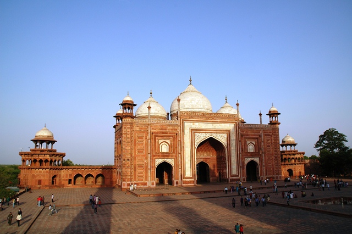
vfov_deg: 47.9
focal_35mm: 27
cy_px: 117
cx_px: 176
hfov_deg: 67.4
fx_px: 264
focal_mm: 18
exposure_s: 1/250
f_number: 10
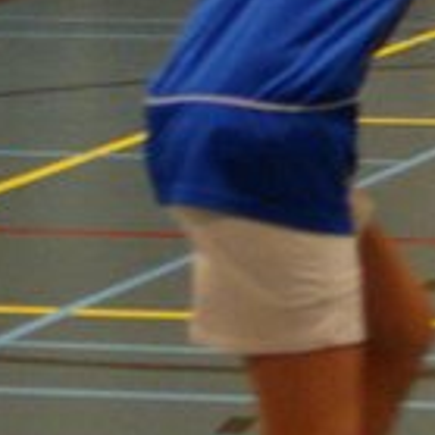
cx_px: 1286
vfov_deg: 5.6
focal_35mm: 308
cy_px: -164
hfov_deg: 5.4
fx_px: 4379
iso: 800
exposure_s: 1/100
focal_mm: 28
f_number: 2.8
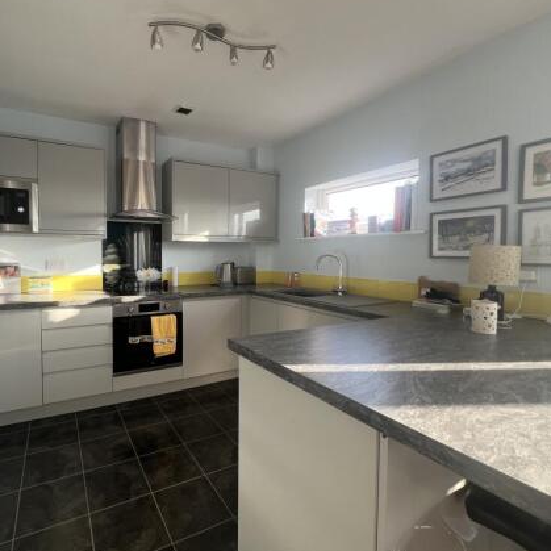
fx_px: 288
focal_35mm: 16
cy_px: 269
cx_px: 204
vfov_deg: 87.4
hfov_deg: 85.6
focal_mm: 1.57
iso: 50
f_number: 1.8
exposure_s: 1/99
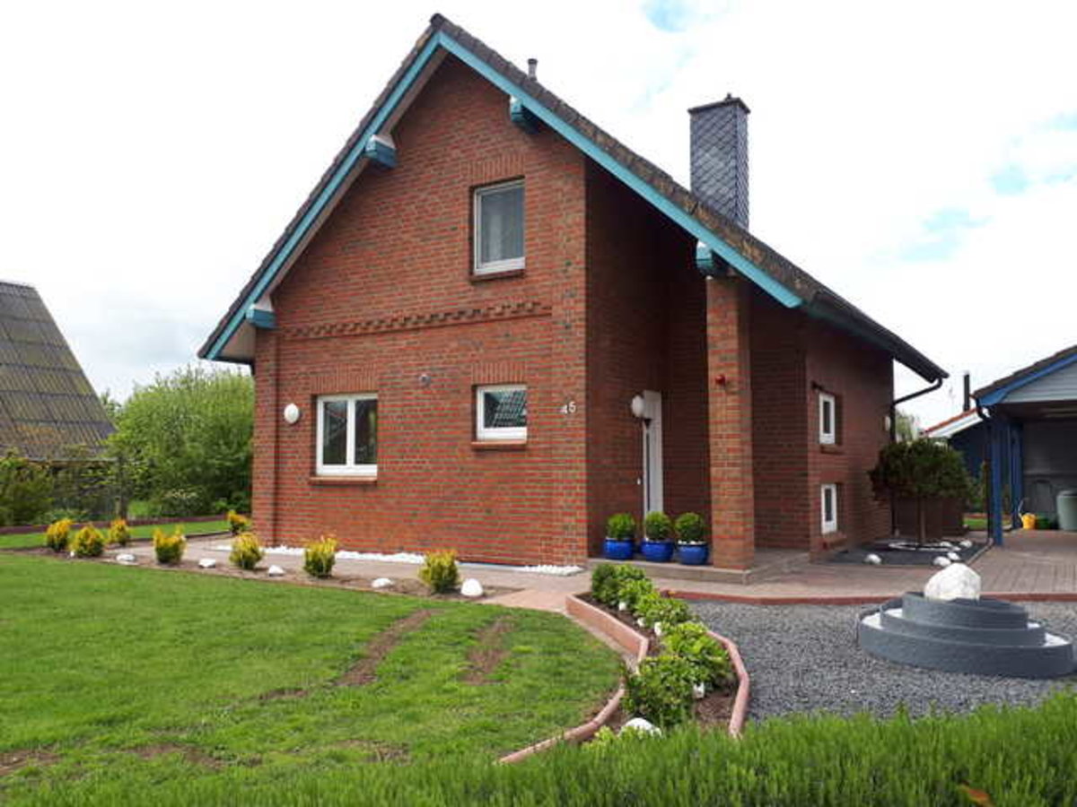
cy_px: 404
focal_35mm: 27
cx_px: 538
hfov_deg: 65.3
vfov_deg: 51.4
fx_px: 840
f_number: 1.9
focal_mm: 3.6
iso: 40
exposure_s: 1/698
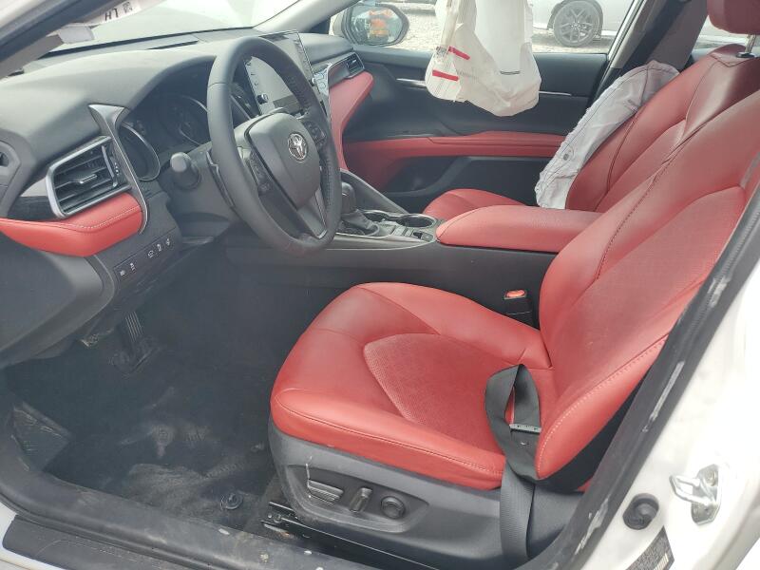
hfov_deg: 67.3
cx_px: 380
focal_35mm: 26
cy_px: 285
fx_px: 571
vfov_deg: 53.1
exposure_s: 1/625
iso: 50
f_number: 1.5
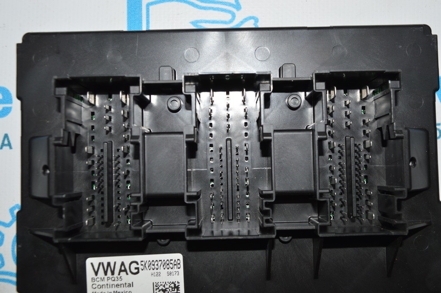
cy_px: 146
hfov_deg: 51.3
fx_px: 459
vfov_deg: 35.4
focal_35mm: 38
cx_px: 220
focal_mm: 25
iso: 100
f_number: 8
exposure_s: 1/60
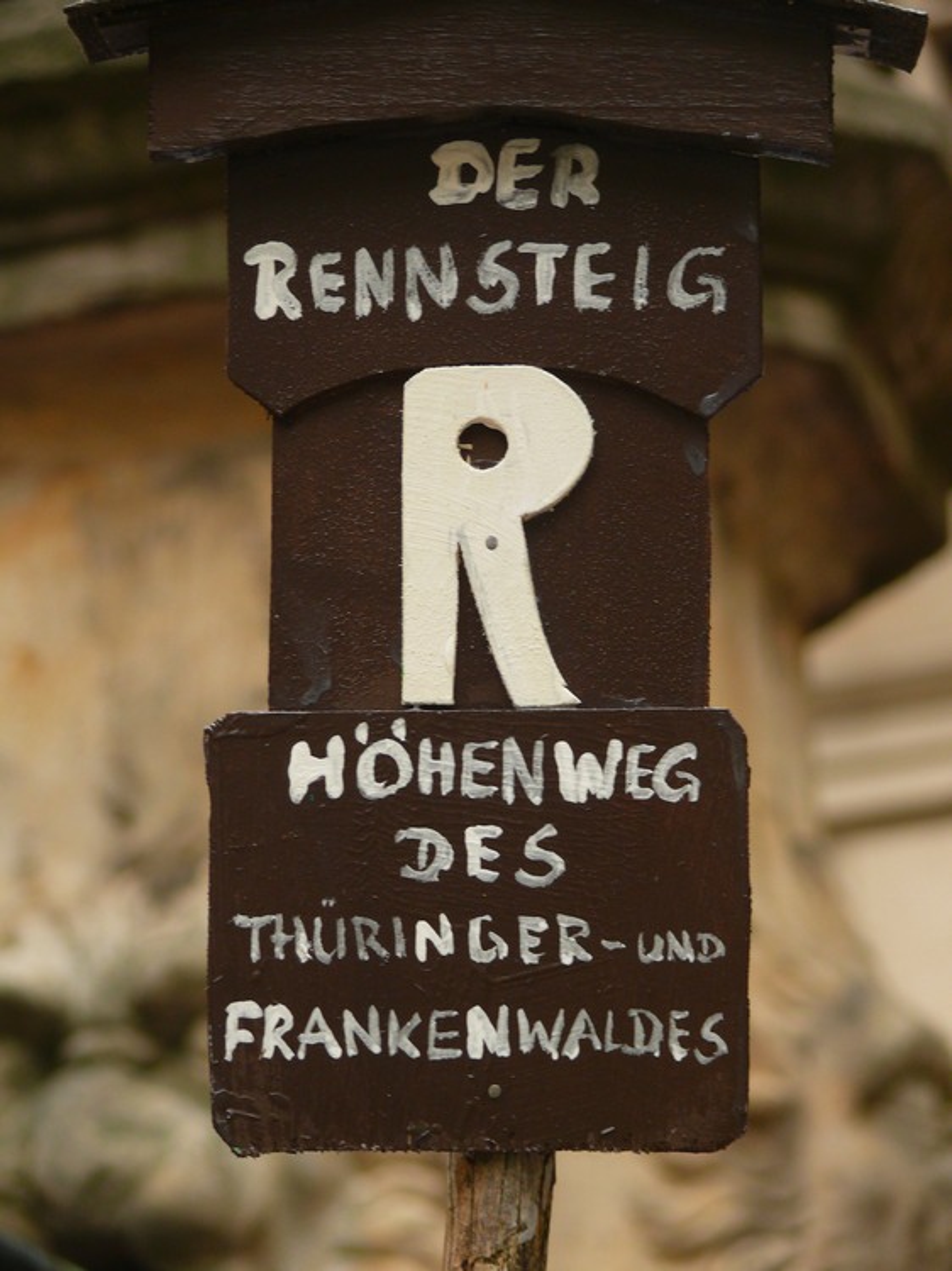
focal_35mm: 146
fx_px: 5357
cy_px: 636
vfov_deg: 13.5
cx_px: 476
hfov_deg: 10.2
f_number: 3.6
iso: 160
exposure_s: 1/30
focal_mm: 31
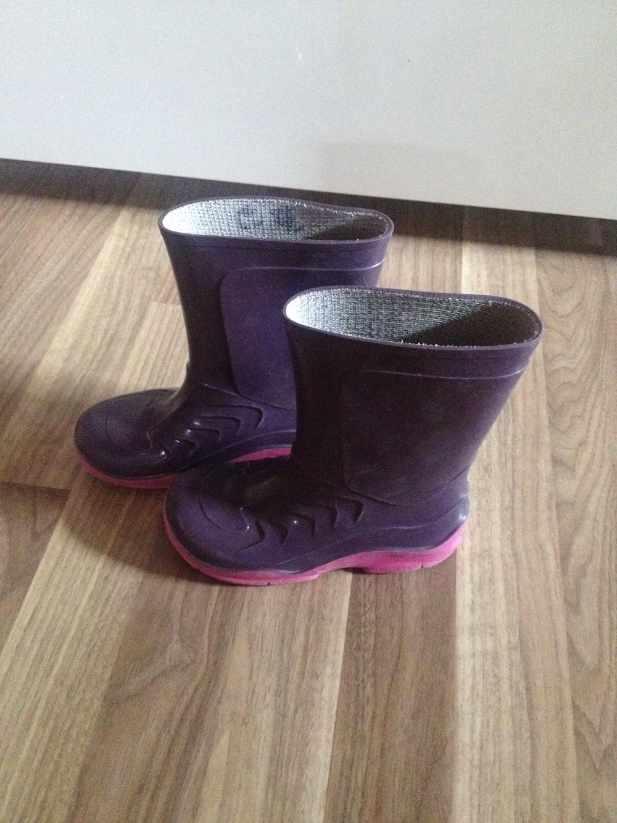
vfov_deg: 52.6
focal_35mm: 35
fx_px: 832
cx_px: 308
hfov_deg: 40.7
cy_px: 412
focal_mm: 4.28
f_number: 2.4
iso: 800
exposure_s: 1/15
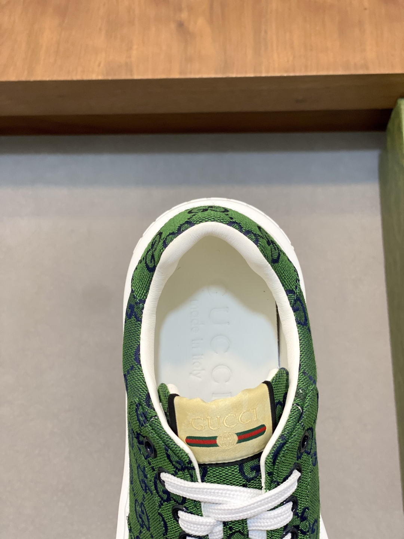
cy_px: 270
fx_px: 809
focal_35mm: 52
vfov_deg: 36.8
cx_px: 202
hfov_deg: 28.0
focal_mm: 6
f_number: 2
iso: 125
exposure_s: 1/100
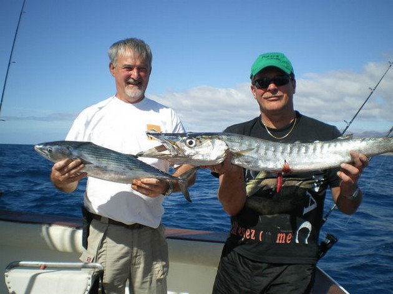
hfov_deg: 51.4
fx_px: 409
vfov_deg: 39.6
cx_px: 196
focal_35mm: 36
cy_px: 147
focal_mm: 6.3
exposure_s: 1/640
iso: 50
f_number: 4.6
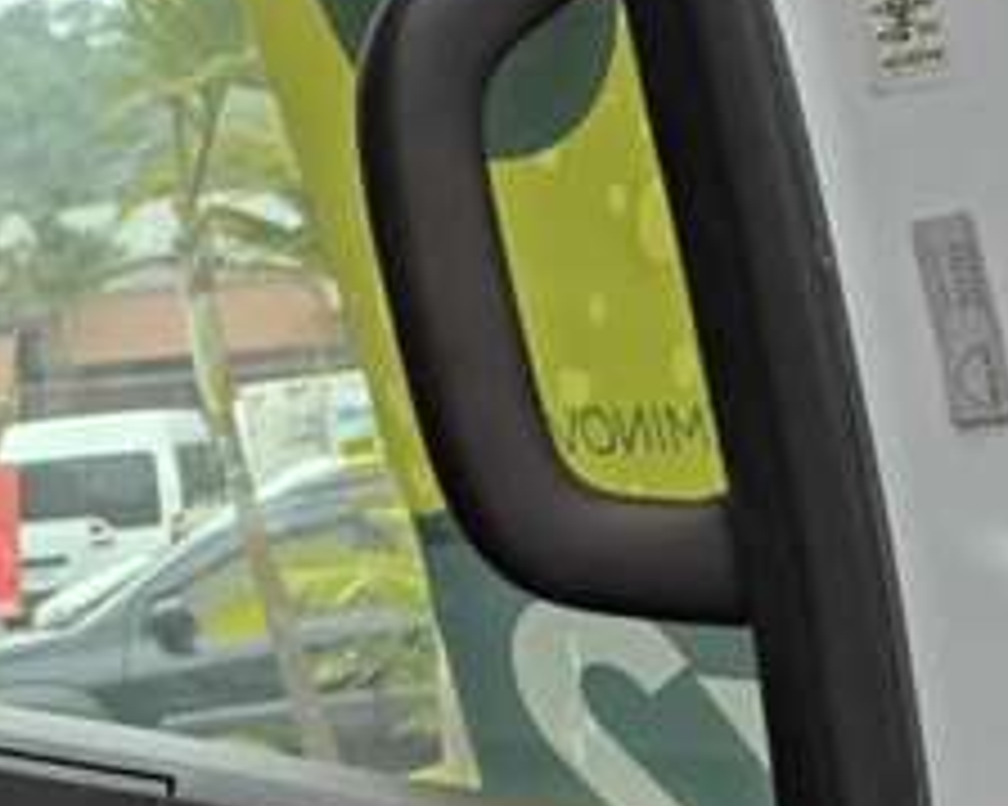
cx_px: -1048
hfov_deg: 14.1
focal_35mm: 113
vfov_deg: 13.2
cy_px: 1036
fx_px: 3370
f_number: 1.8
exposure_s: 1/120
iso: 289
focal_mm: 5.56
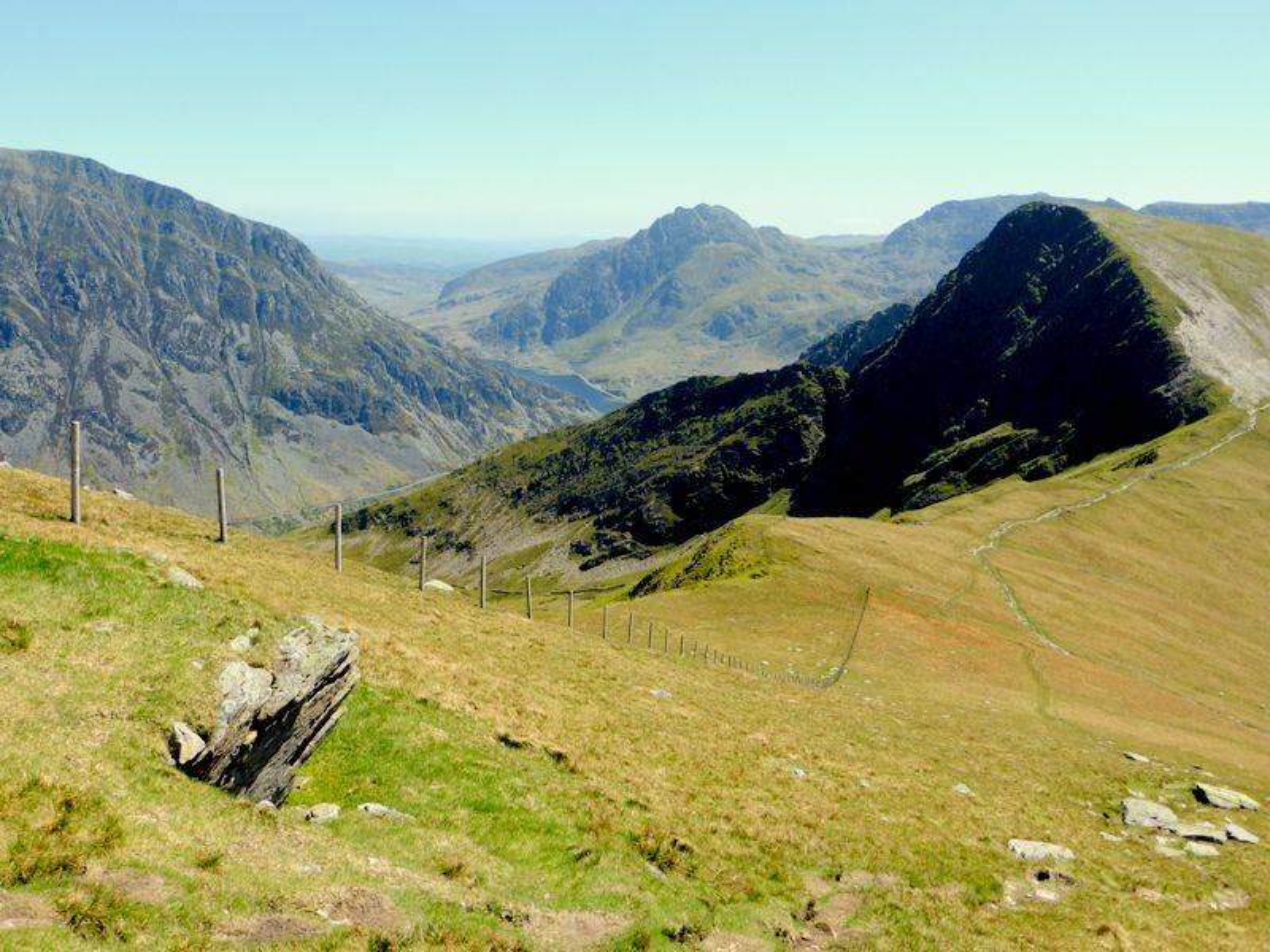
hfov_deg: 60.0
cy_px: 476
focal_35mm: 30
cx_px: 635
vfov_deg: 46.8
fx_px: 1101
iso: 100
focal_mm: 5.4
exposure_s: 1/800
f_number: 3.6
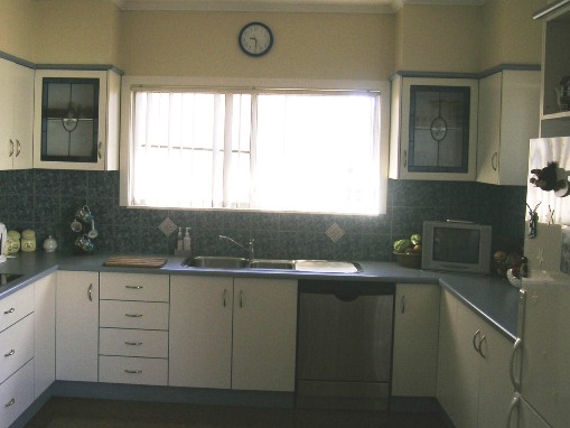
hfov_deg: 47.7
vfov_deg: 36.8
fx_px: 642
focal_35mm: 39
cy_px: 188
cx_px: 243
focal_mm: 6.5
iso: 50
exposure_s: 1/58.5
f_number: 3.3
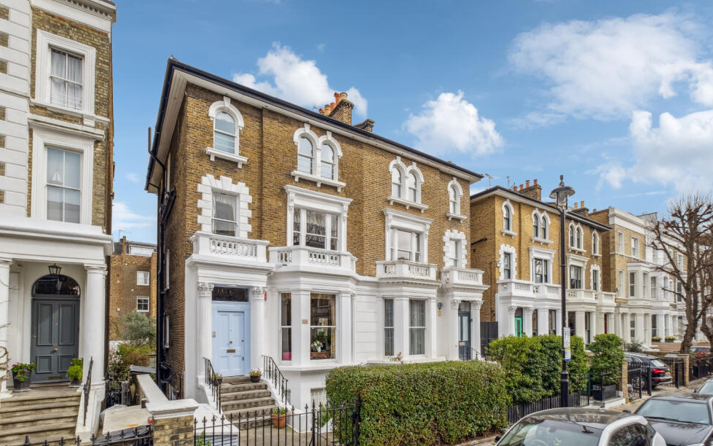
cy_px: 243
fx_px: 311
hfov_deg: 97.8
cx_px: 363
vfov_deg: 71.1
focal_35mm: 16
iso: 640
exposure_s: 1/500
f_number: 8
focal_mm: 10
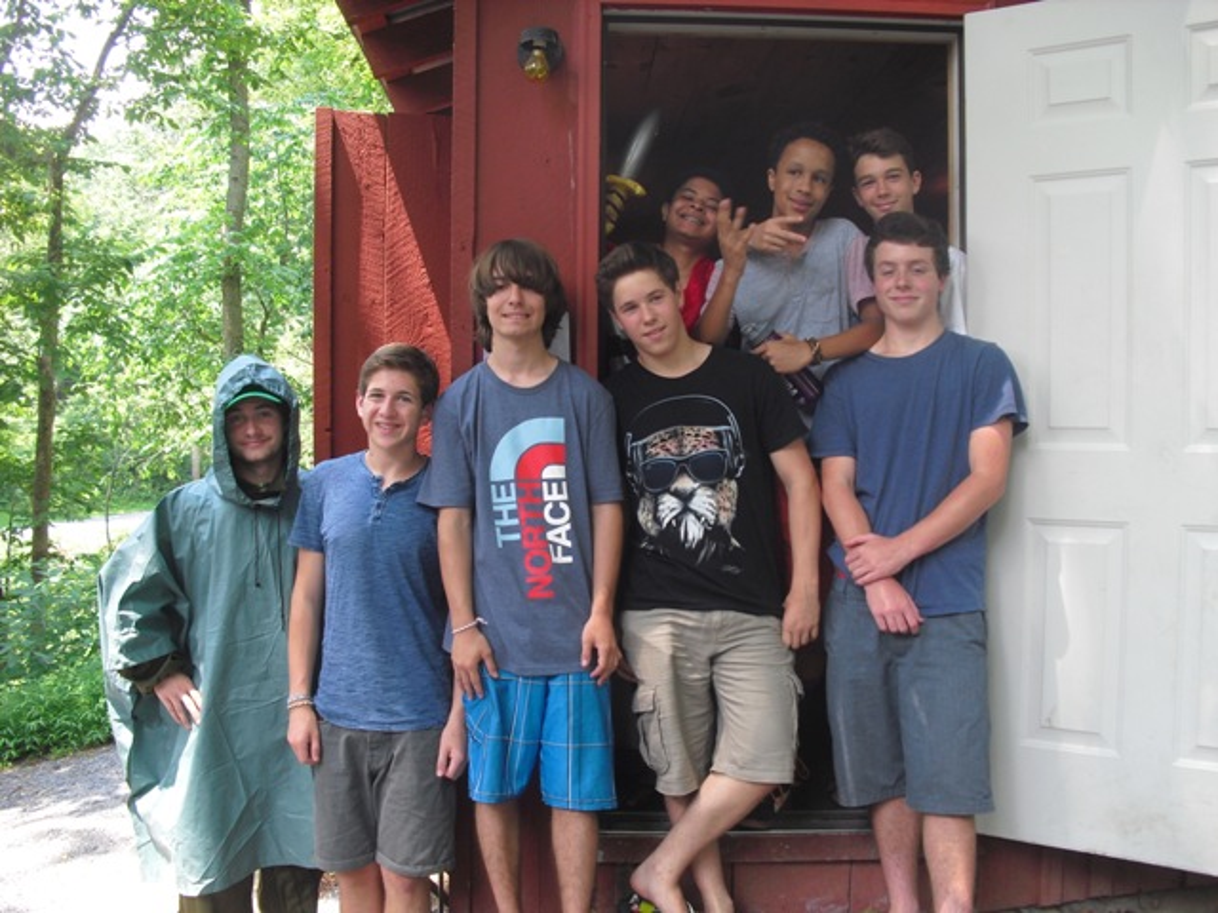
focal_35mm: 36
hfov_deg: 51.4
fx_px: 1267
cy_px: 456
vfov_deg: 39.7
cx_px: 609
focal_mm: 6.3
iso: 100
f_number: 3.1
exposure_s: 1/80
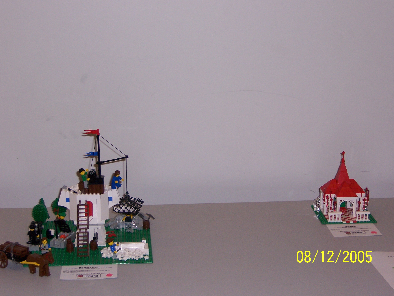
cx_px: 197
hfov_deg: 26.7
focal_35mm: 73
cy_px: 148
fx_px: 831
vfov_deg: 20.2
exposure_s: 1/90
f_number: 4.3
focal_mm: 12.1
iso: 140
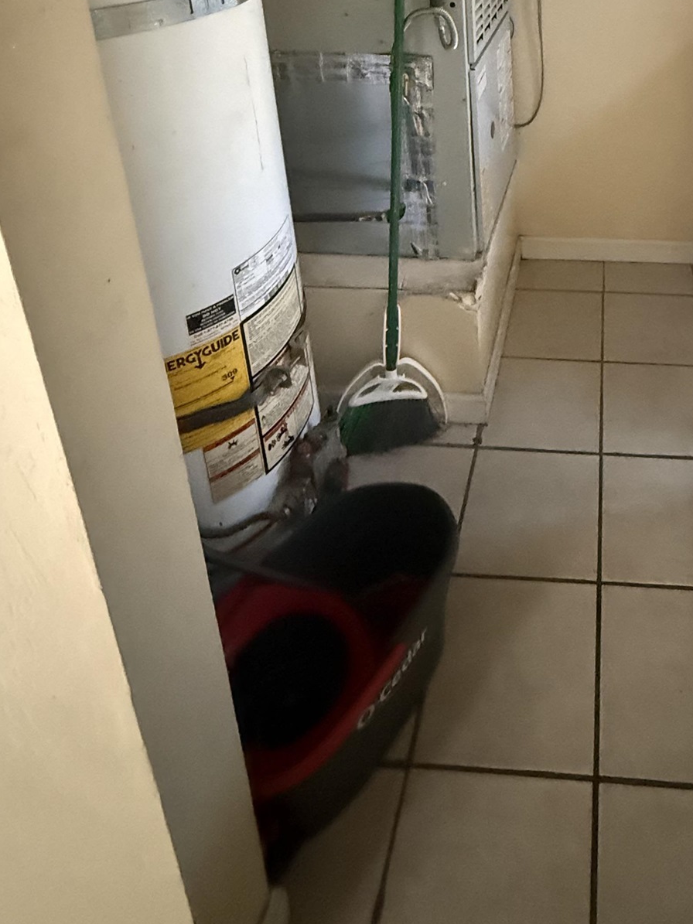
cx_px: 568
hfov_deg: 48.1
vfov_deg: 54.7
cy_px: 55
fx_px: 721
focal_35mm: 27
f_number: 2.2
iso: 1250
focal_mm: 2.22
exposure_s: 1/40
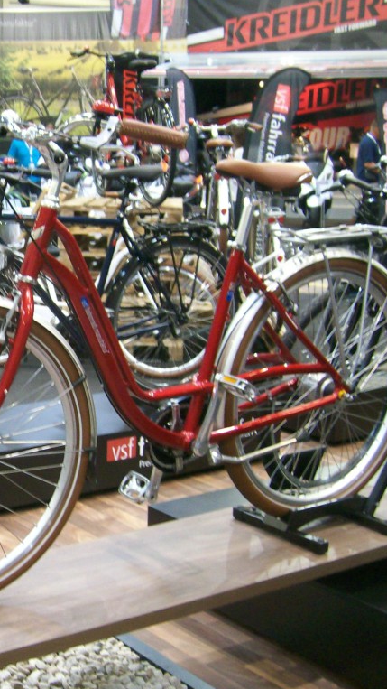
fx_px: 1040
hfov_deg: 20.4
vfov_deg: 36.6
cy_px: 360
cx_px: -5
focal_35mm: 57
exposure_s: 1/14.7
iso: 160
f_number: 2.8
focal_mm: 5.8
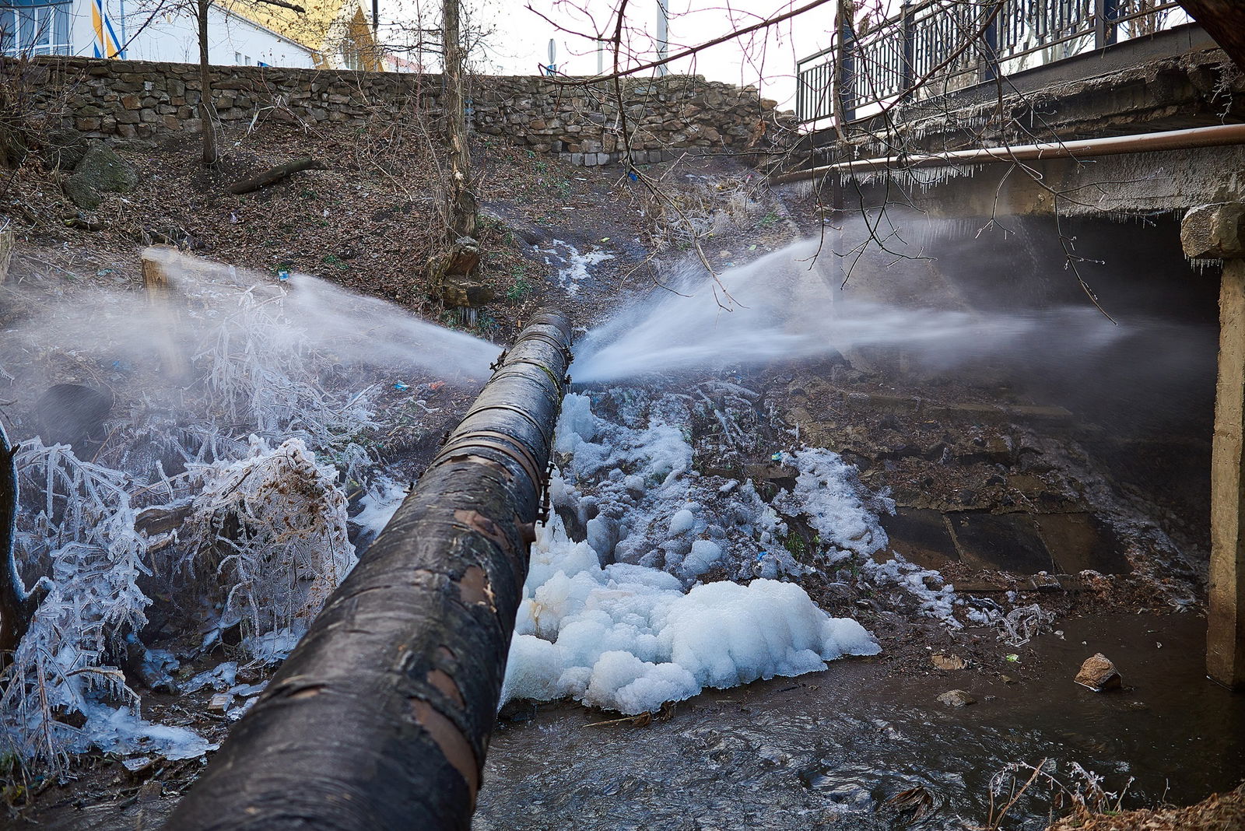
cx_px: 622
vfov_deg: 37.9
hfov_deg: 54.4
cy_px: 416
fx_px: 1211
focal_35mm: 35
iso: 125
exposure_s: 1/100
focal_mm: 35
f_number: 2.8
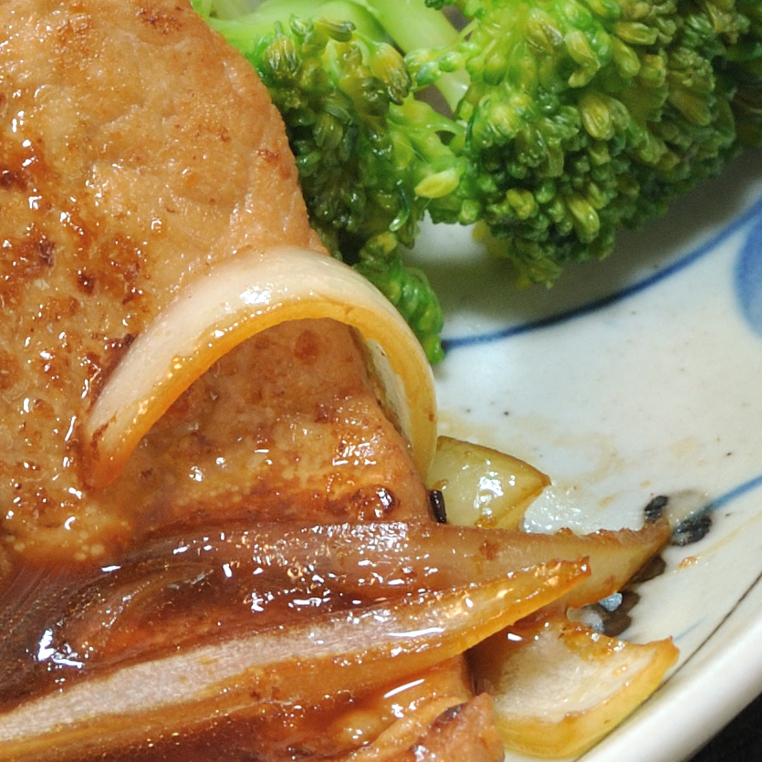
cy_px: 83
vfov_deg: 5.3
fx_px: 8144
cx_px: -402
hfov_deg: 5.3
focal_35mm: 327
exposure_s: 1/8
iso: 320
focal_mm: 50
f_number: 9
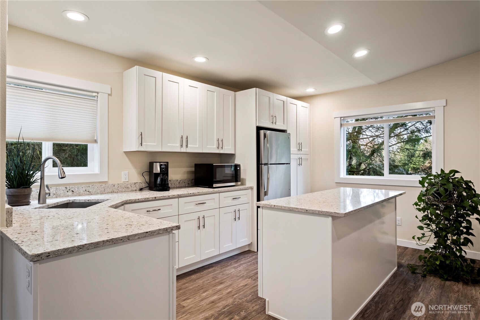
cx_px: 240
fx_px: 267
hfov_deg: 84.0
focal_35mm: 20
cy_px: 160
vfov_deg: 61.9
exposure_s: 1/3
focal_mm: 13.2
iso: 400
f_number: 8
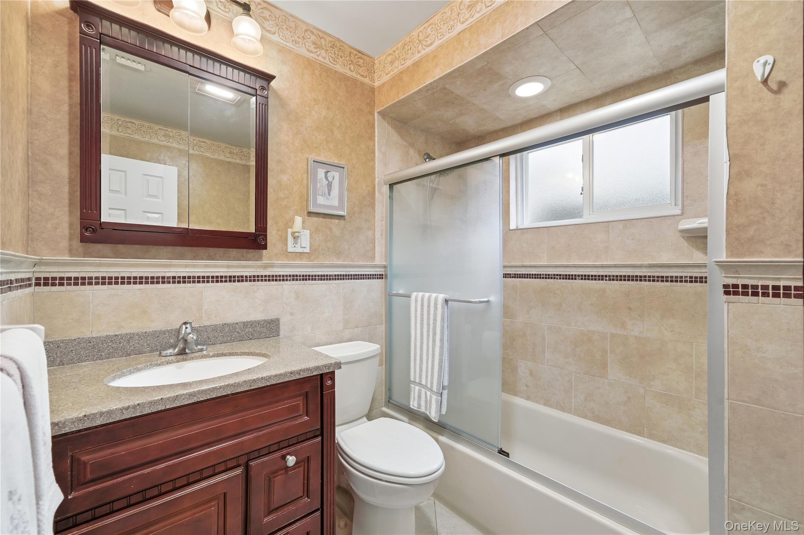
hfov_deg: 104.3
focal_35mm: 14
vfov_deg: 81.2
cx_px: 402
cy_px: 268
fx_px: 313
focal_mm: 14
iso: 640
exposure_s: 1/160
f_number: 8
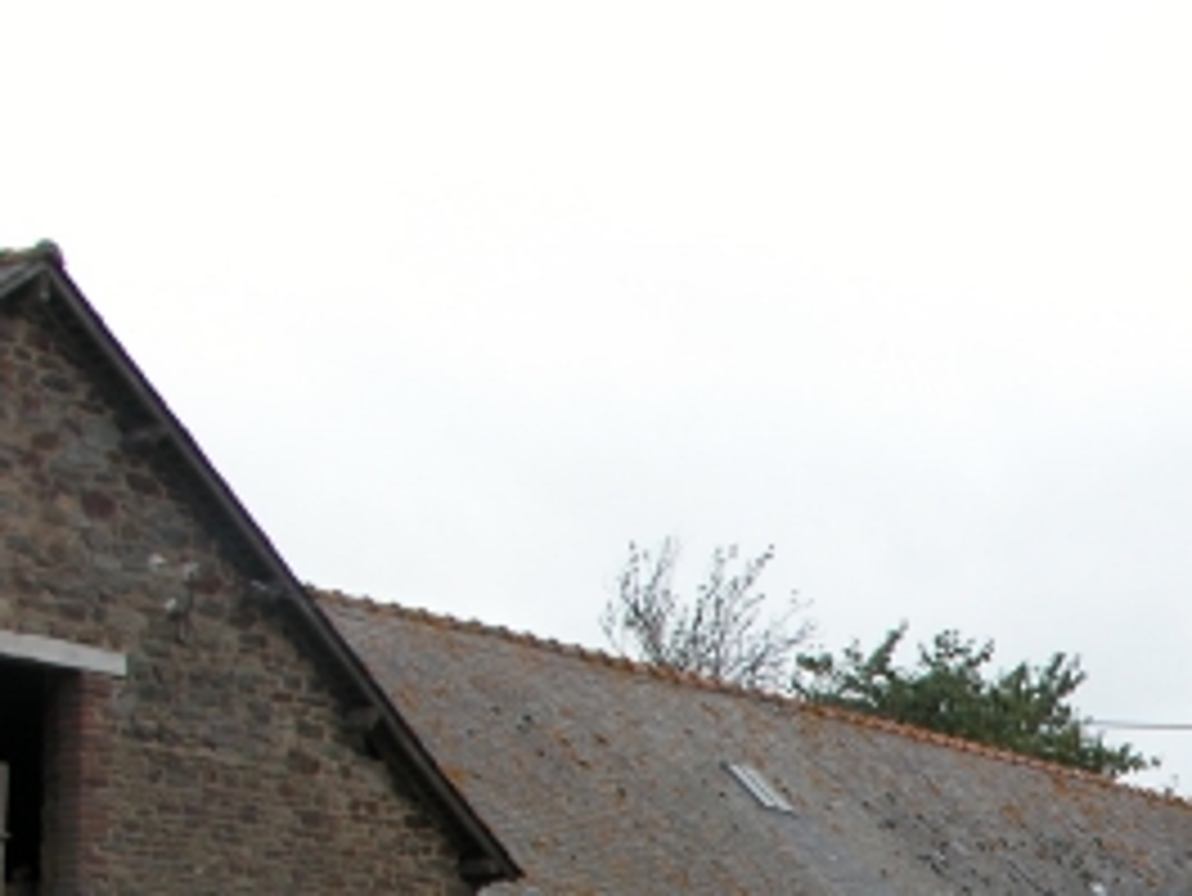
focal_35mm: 90
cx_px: 1511
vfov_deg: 15.7
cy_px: 1139
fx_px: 3101
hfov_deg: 20.1
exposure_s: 1/207
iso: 100
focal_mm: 9
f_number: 5
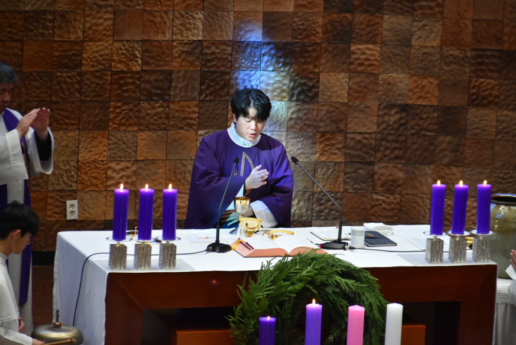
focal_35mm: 255
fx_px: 3657
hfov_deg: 8.1
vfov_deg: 5.4
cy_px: 172
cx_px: 258
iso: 1250
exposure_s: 1/125
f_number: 5
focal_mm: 170
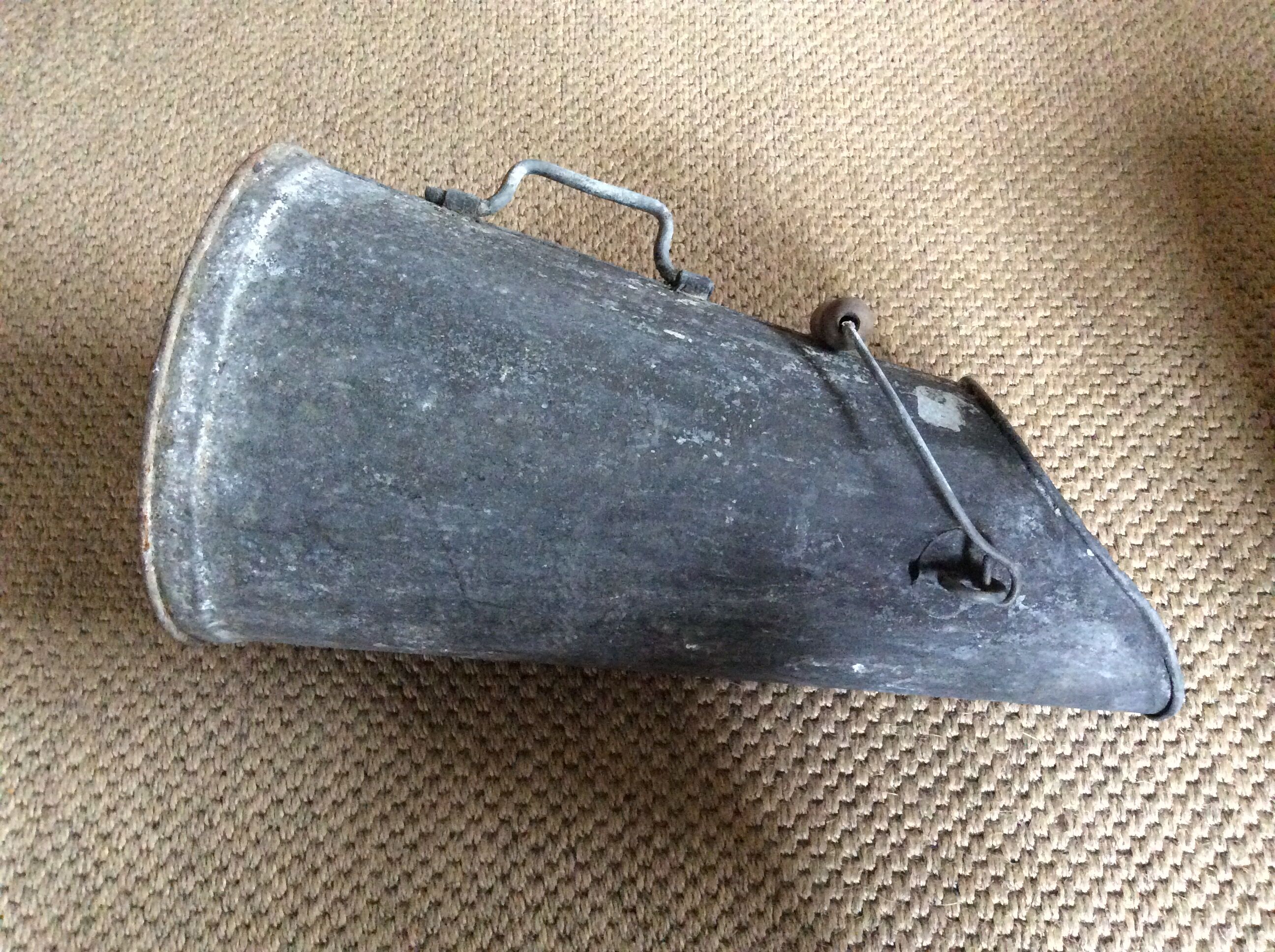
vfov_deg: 44.1
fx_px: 1177
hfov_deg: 56.9
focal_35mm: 32
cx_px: 638
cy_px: 476
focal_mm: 3.3
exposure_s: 1/17
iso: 400
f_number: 2.4
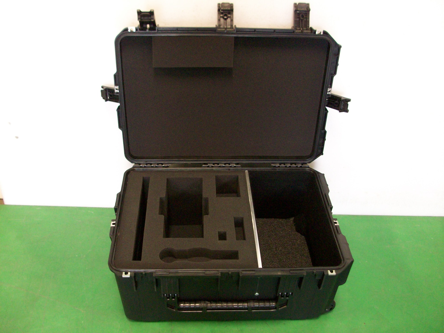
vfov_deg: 41.8
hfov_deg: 54.0
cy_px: 166
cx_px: 222
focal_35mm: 34
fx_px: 436
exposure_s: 1/21.2
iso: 160
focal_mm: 5.7
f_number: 2.8
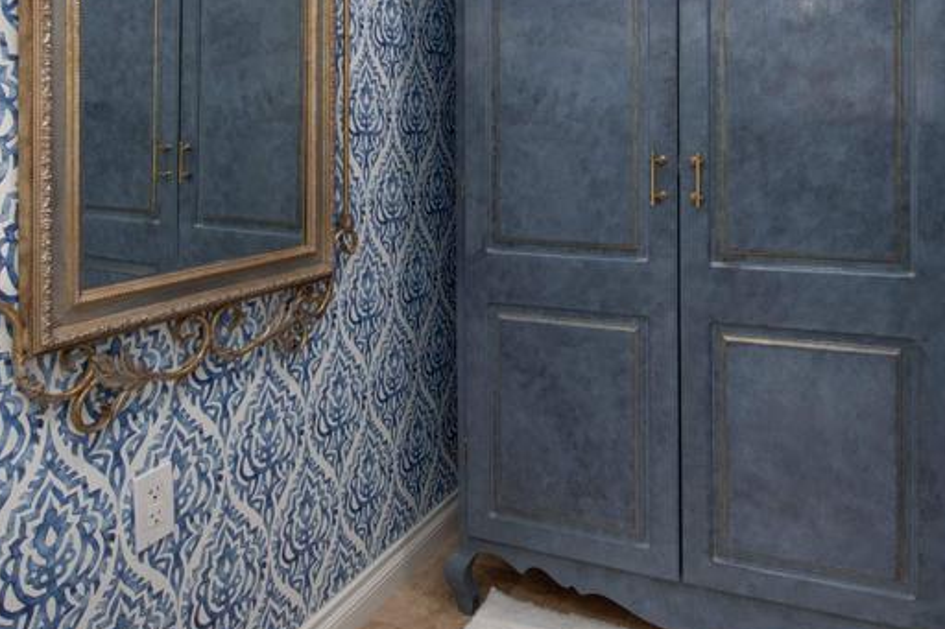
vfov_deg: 44.3
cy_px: 135
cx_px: 561
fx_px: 735
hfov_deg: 65.0
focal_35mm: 28
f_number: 7.1
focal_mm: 14
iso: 320
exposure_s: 1/60
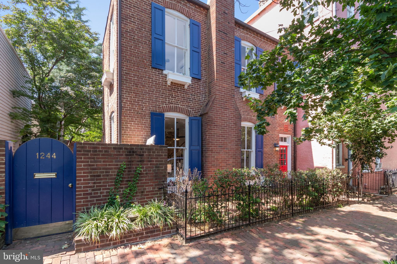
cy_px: 132
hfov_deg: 100.4
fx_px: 165
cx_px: 198
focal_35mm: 15
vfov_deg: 77.3
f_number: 10
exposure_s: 1/50
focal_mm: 10
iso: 200
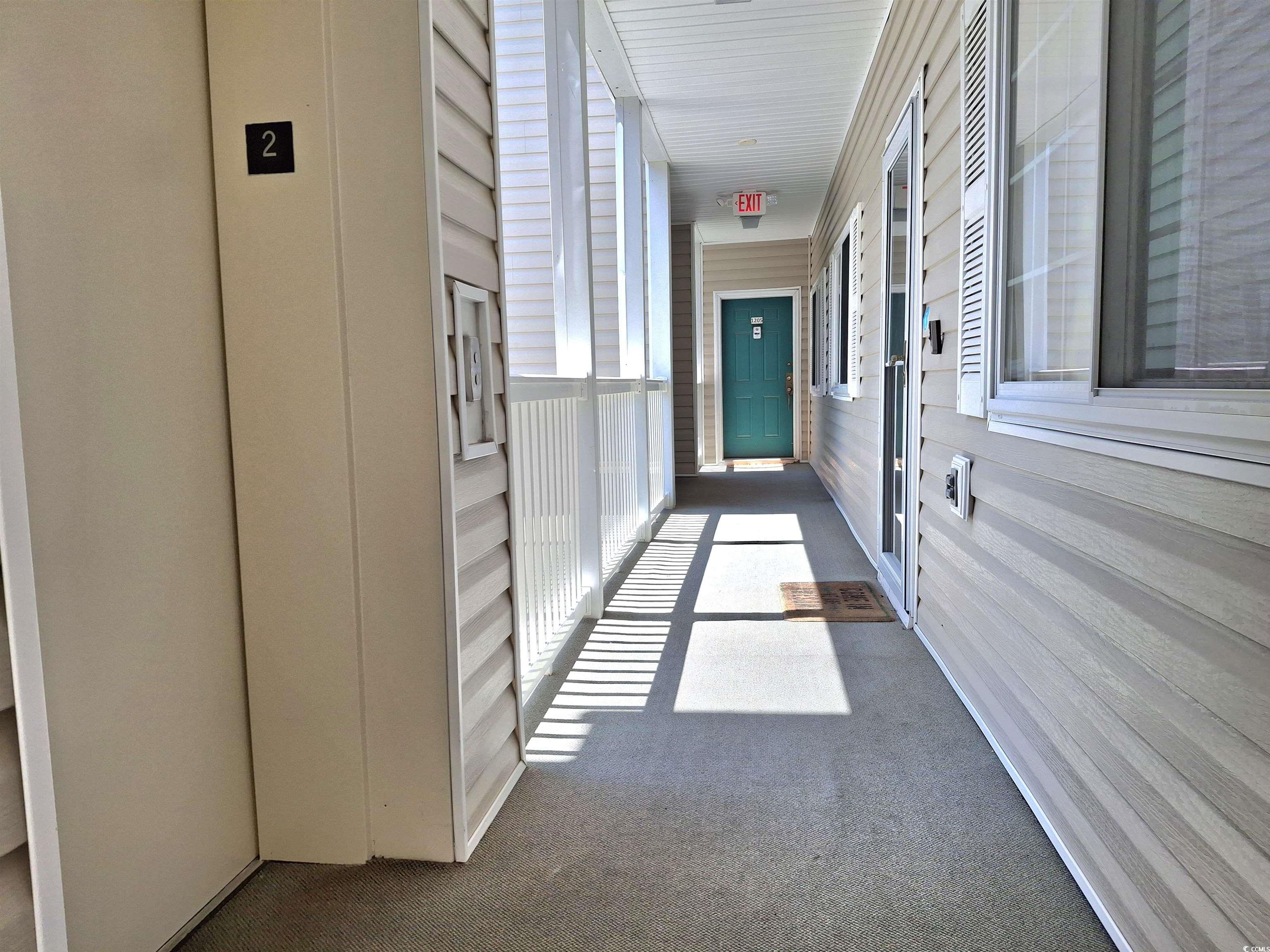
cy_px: 476
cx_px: 635
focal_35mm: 25
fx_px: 917
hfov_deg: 69.4
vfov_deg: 54.9
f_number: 1.8
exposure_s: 1/714
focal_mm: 4.69
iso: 32
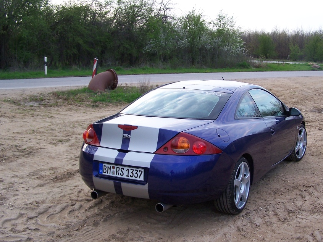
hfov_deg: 41.1
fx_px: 429
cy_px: 129
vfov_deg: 31.5
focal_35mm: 46
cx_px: 190
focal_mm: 6.3
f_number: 2.8
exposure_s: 1/200
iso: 80
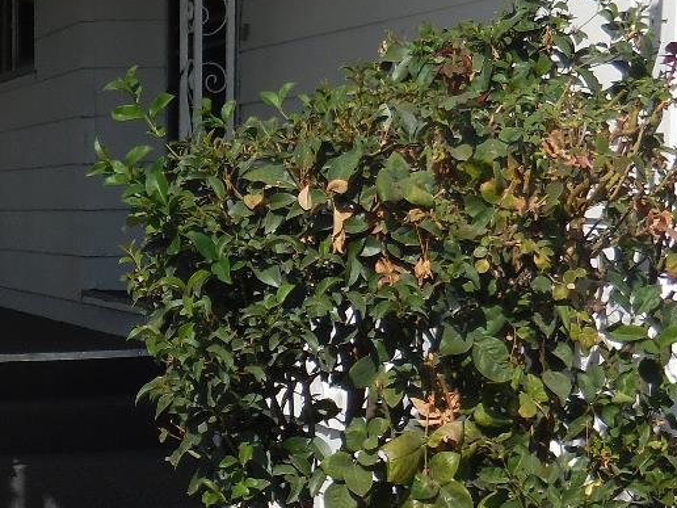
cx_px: 29
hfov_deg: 19.9
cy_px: 450
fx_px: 1878
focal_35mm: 96
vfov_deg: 15.2
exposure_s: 1/1600
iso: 125
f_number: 3.7
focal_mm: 5.9
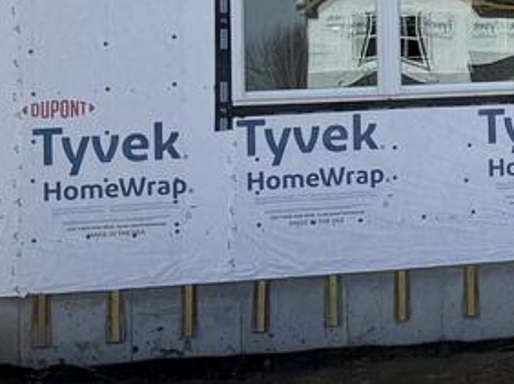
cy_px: -5
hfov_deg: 16.1
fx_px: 1617
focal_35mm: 109
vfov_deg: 13.4
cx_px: 833
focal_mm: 6.76
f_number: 1.78
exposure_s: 1/4975
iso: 80
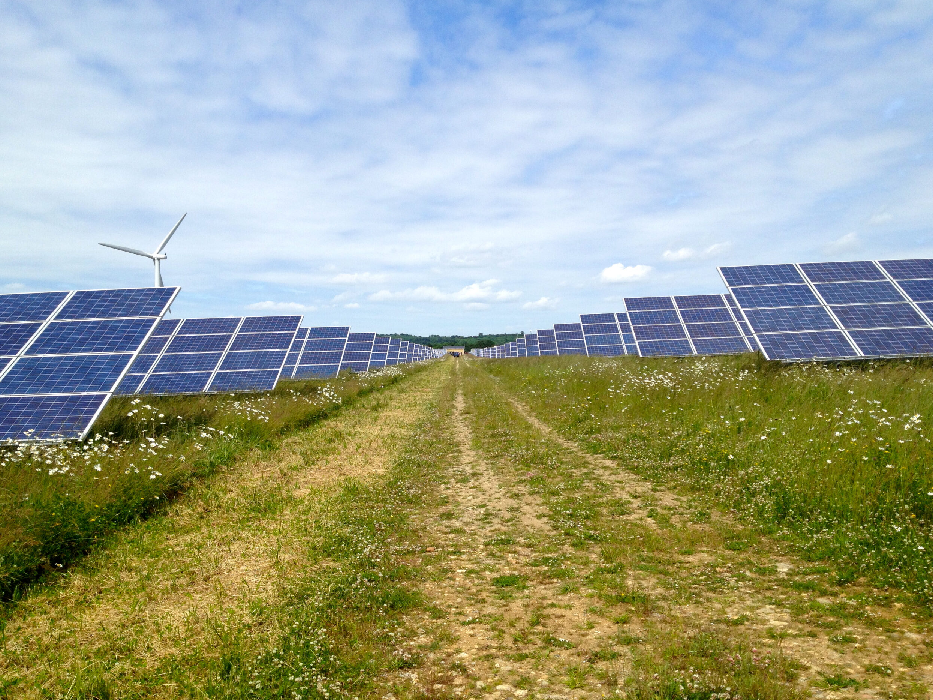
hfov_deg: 51.4
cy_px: 358
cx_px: 464
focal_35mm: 36
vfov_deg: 39.7
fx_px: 970
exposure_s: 1/2045
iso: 50
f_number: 2.4
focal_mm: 4.28
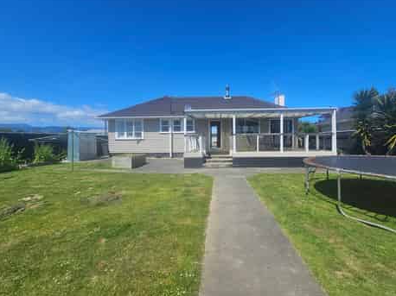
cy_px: 139
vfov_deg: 85.5
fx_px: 160
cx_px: 211
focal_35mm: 14
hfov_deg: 102.0
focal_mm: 2.2
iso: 50
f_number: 2.2
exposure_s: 1/3042
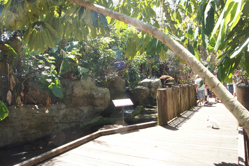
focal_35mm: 27
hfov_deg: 67.4
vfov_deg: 47.9
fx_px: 187
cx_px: 124
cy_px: 83
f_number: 10
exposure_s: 1/125
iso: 800
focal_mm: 18
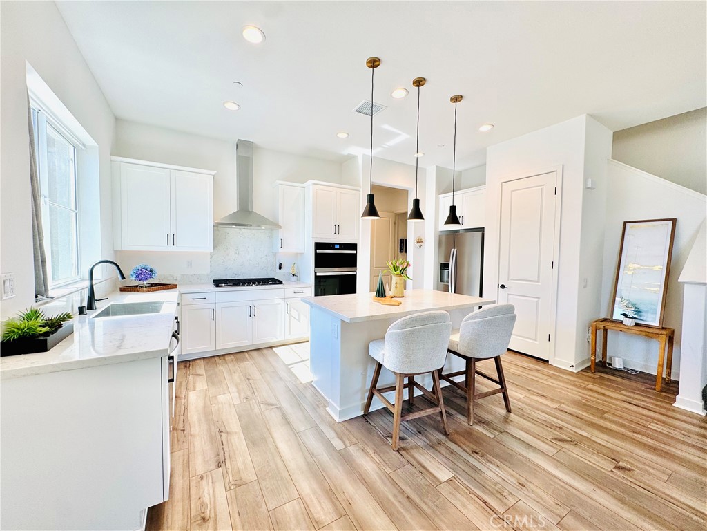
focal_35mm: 14
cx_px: 354
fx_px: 286
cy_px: 266
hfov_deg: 102.1
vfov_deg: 85.7
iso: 40
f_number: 2.2
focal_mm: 2.22
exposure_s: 1/109
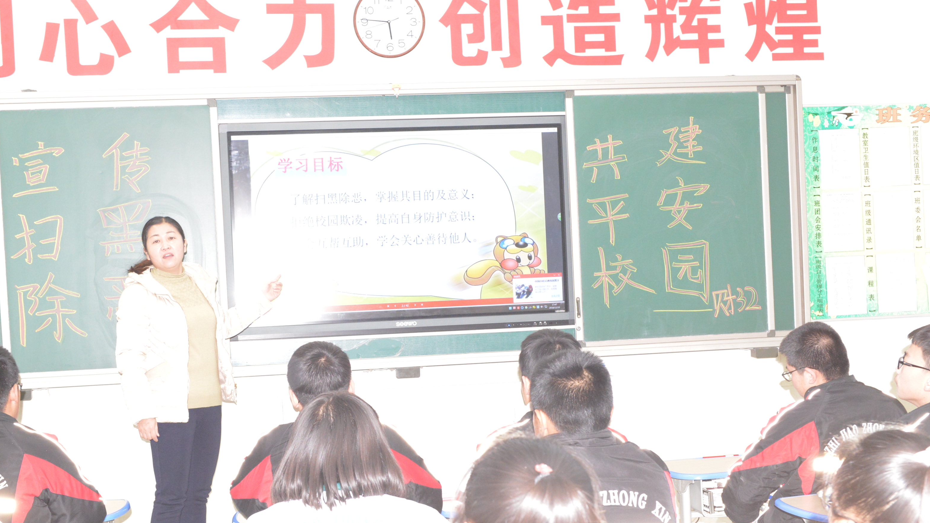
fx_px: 1159
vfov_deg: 25.3
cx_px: 418
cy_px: 337
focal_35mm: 47
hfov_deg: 43.7
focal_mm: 38
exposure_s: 1/60
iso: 6400
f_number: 8
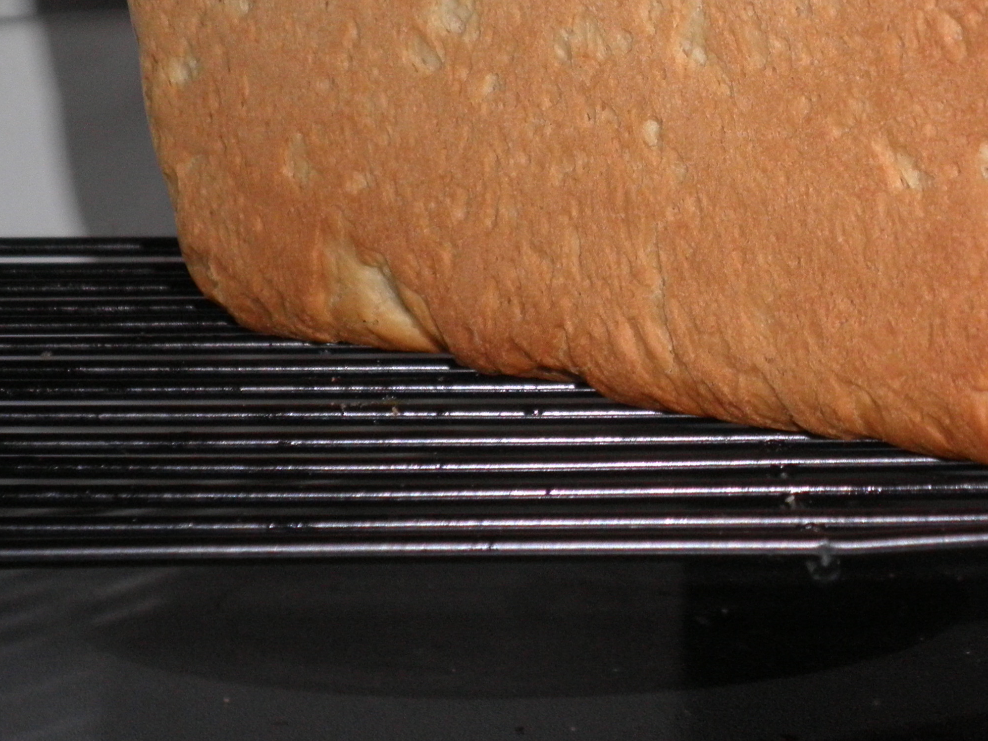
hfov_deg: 11.4
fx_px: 4939
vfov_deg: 8.6
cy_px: 68
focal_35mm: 173
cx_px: 830
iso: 160
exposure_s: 1/100
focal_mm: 15.6
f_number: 4.7
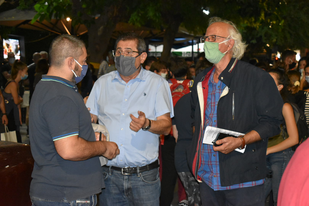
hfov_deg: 29.9
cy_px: 103
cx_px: 154
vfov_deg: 20.2
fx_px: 579
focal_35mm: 68
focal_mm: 45
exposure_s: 1/60
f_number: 5
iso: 4000
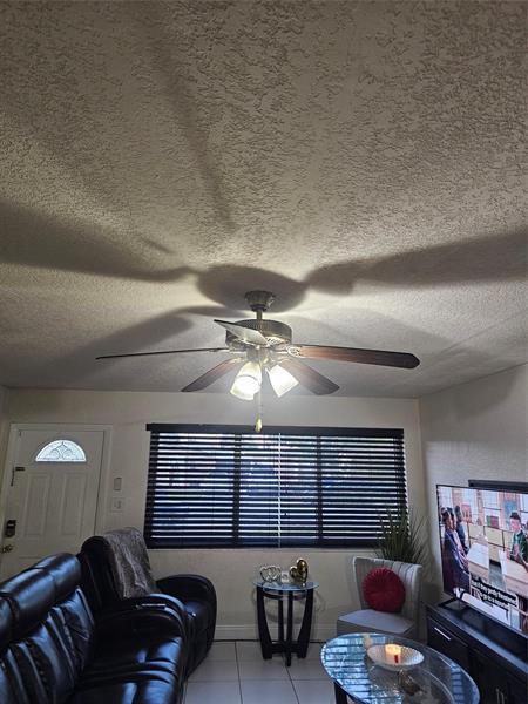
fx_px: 468
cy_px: 352
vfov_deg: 73.9
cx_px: 264
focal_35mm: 23
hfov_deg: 58.9
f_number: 1.7
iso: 500
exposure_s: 1/60
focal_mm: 6.3
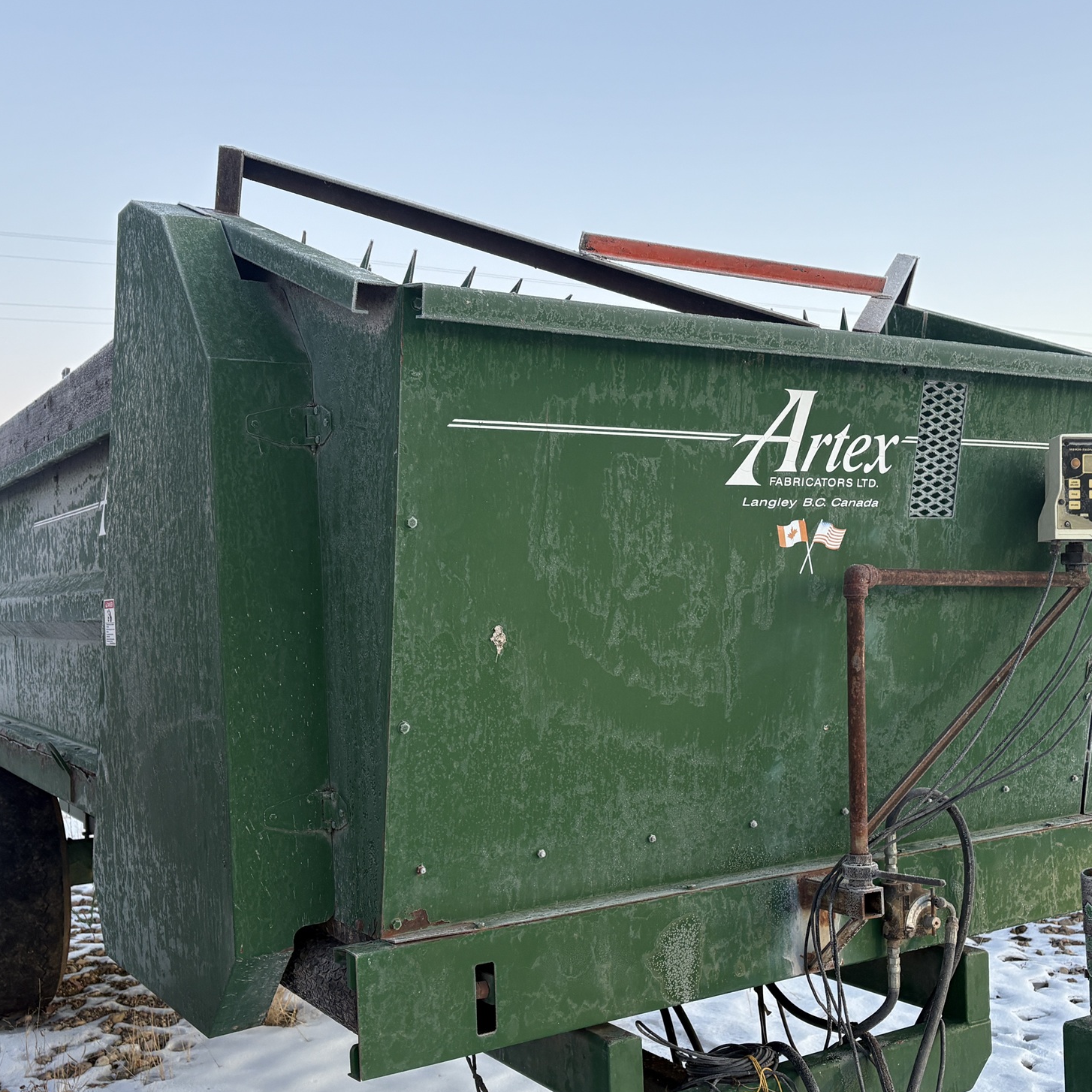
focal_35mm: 37
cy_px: 630
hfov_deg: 44.8
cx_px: 610
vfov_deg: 44.8
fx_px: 1321
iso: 100
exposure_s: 1/121
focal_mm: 5.96
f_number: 1.6
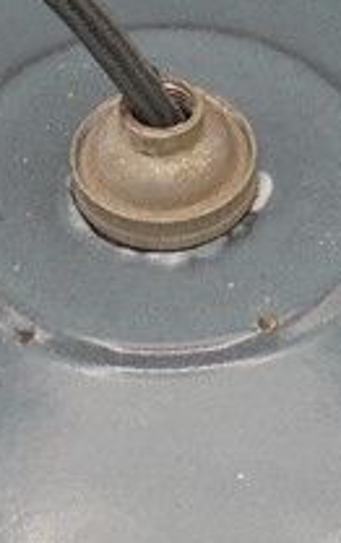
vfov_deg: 10.7
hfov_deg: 6.7
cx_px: 198
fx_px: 2908
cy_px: 391
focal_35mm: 196
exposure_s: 1/100
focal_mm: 7.8
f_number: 4.5
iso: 100
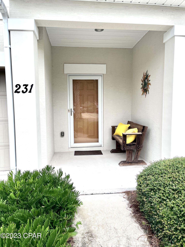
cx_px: 92
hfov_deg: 53.1
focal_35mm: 26
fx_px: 185
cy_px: 124
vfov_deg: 67.3
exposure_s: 1/1600
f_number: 1.6
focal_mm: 5.1
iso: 50
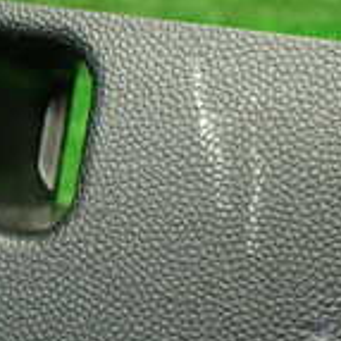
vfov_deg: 15.7
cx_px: -76
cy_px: 110
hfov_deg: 15.1
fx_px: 1237
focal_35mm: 111
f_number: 2.3
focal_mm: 5.4
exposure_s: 1/100
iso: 800
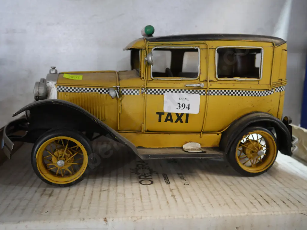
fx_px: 284
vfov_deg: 44.2
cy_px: 115
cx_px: 154
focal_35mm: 32
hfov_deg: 56.8
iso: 1600
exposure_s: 1/60
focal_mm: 16
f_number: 4
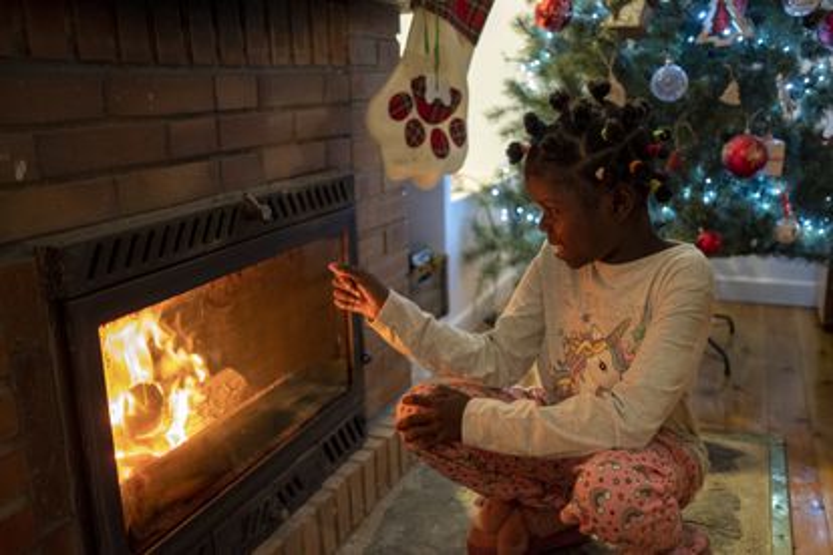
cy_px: 278
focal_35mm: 35
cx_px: 416
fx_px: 810
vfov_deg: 37.9
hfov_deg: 54.4
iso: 1600
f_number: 2
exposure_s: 1/60
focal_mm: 23
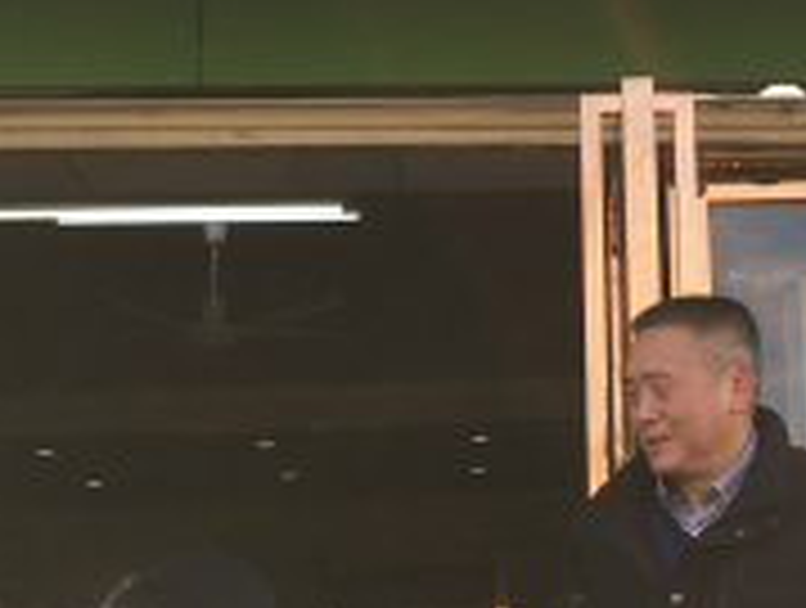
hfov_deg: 19.5
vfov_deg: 15.2
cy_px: 131
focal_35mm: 97
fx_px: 2263
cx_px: 833
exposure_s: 1/509
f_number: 2.2
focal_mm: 4.15
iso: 25
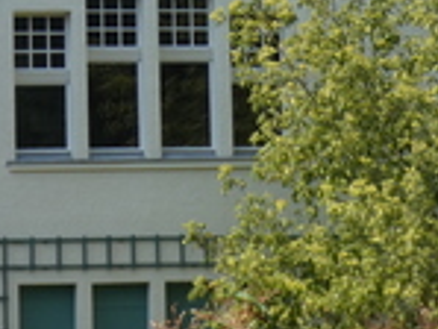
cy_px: -153
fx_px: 4141
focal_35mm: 327
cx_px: 129
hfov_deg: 6.1
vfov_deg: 4.5
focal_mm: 13.7
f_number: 4.4
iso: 80
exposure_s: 1/400
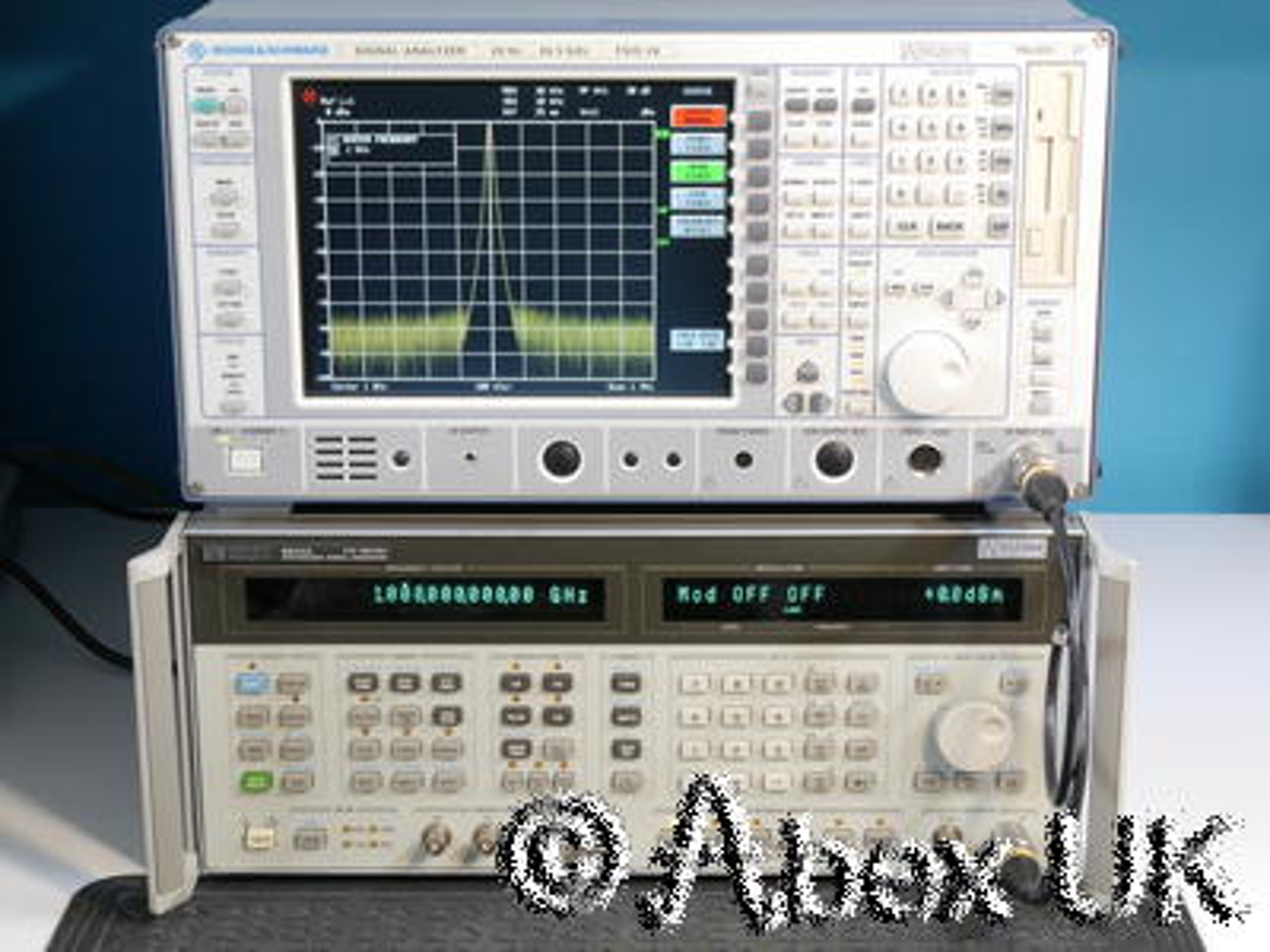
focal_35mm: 68
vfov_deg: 21.6
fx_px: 2495
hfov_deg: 28.6
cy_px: 476
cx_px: 635
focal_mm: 34
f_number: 16
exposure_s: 1.6
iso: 400
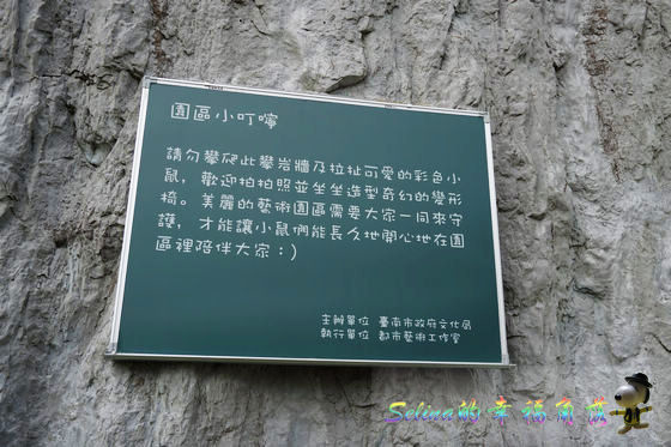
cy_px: 224
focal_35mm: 30
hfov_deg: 61.9
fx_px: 559
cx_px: 336
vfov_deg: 43.6
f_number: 4.5
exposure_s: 1/160
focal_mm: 20
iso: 100
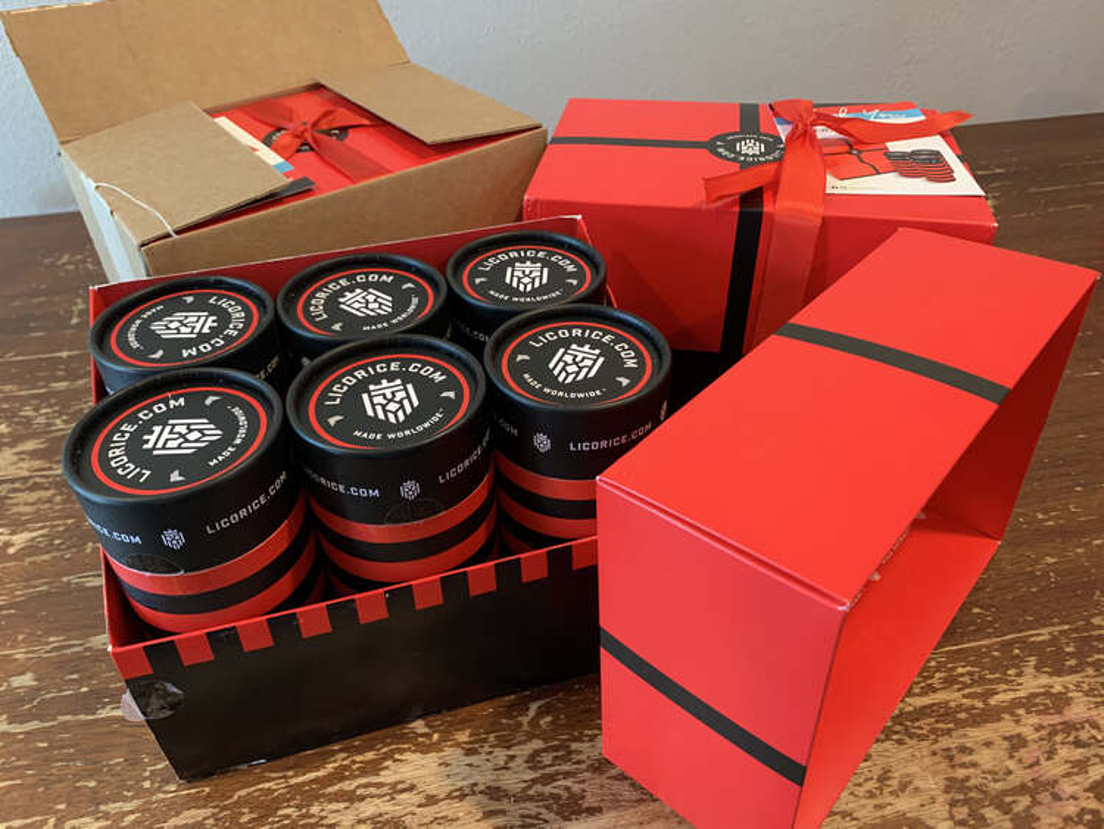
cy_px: 414
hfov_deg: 67.3
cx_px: 552
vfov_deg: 53.1
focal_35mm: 26
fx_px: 829
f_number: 1.8
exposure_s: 1/60
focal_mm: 4.25
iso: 320
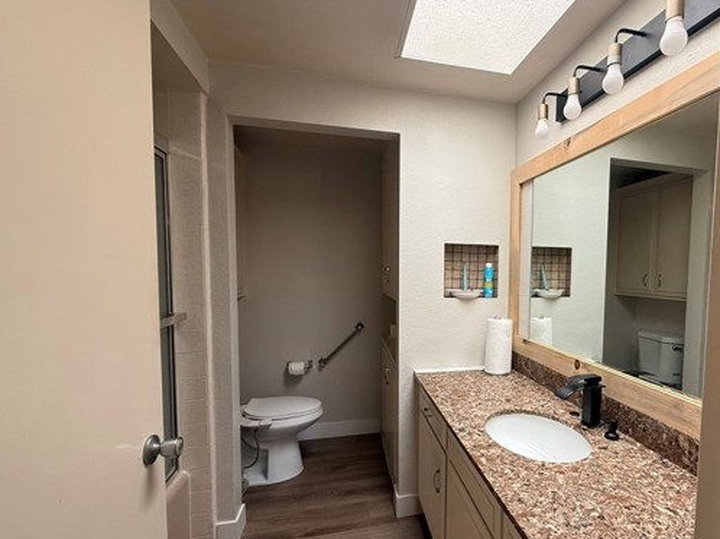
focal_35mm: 18
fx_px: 374
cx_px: 447
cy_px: 292
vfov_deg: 71.4
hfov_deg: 86.2
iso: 200
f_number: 2.2
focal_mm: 2.22
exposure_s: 1/99
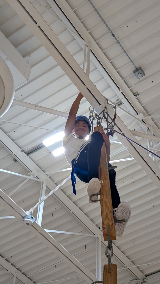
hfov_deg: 22.2
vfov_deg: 38.5
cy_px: 141
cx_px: 77
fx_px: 407
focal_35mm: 54
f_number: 1.68
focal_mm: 6.9
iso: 139
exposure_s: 1/250
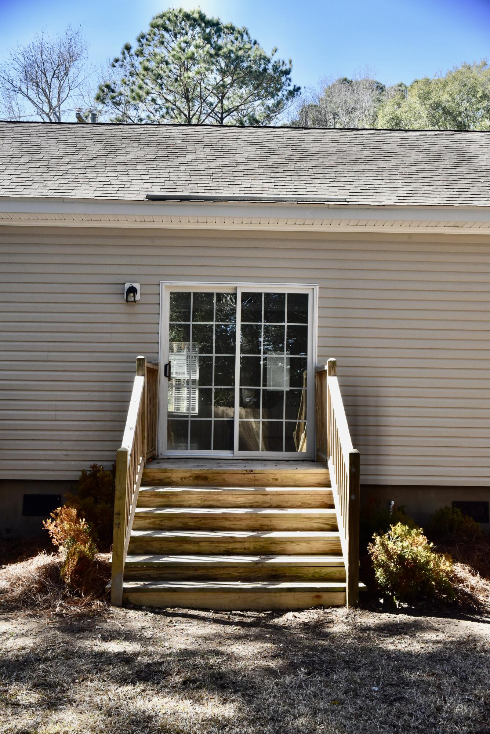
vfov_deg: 50.7
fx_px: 775
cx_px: 245
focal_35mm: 38
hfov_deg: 35.1
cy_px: 367
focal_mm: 38
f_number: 13
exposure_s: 1/640
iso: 2000
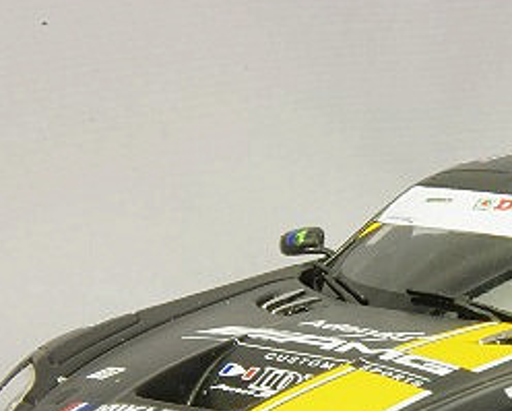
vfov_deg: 5.7
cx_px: 479
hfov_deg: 7.1
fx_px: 4111
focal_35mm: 271
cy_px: 317
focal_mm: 75
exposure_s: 1
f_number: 32
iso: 400
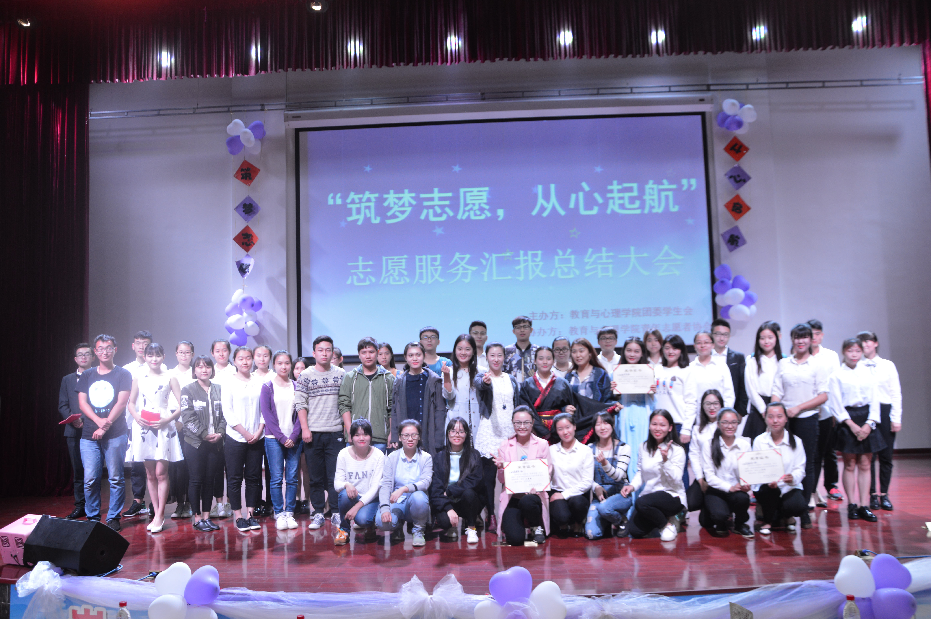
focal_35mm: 32
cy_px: 310
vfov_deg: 41.6
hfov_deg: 59.5
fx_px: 814
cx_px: 466
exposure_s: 1/40
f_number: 3.8
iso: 400
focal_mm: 21
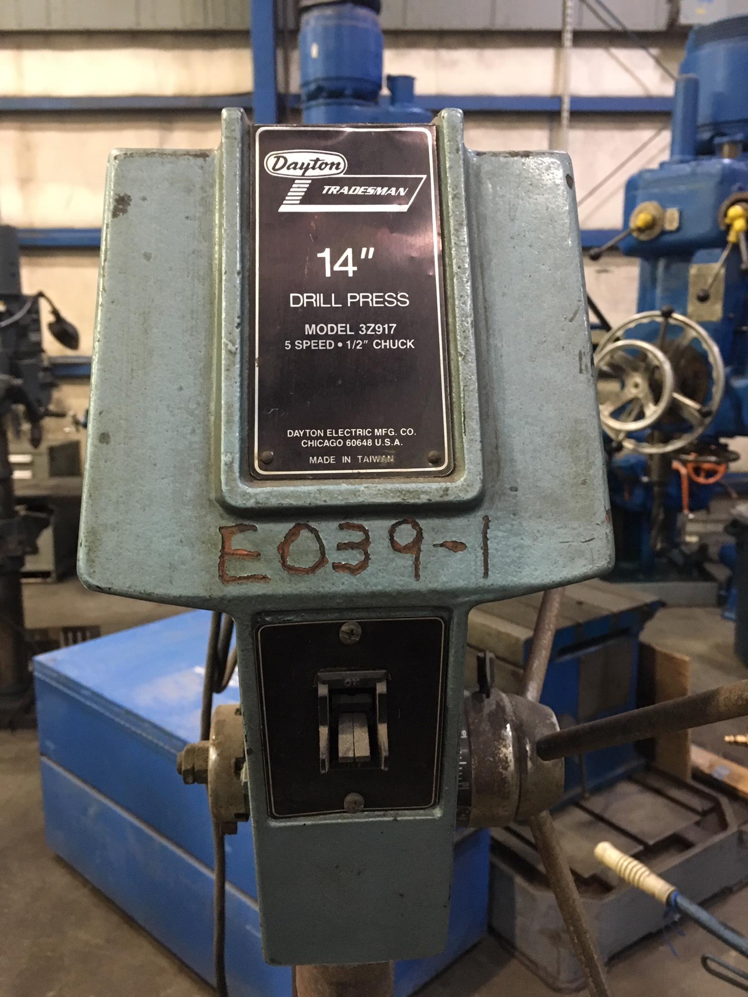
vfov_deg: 61.7
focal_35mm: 29
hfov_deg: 48.2
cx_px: 374
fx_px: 836
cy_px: 498
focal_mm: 4.15
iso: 200
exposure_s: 1/15
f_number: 2.2
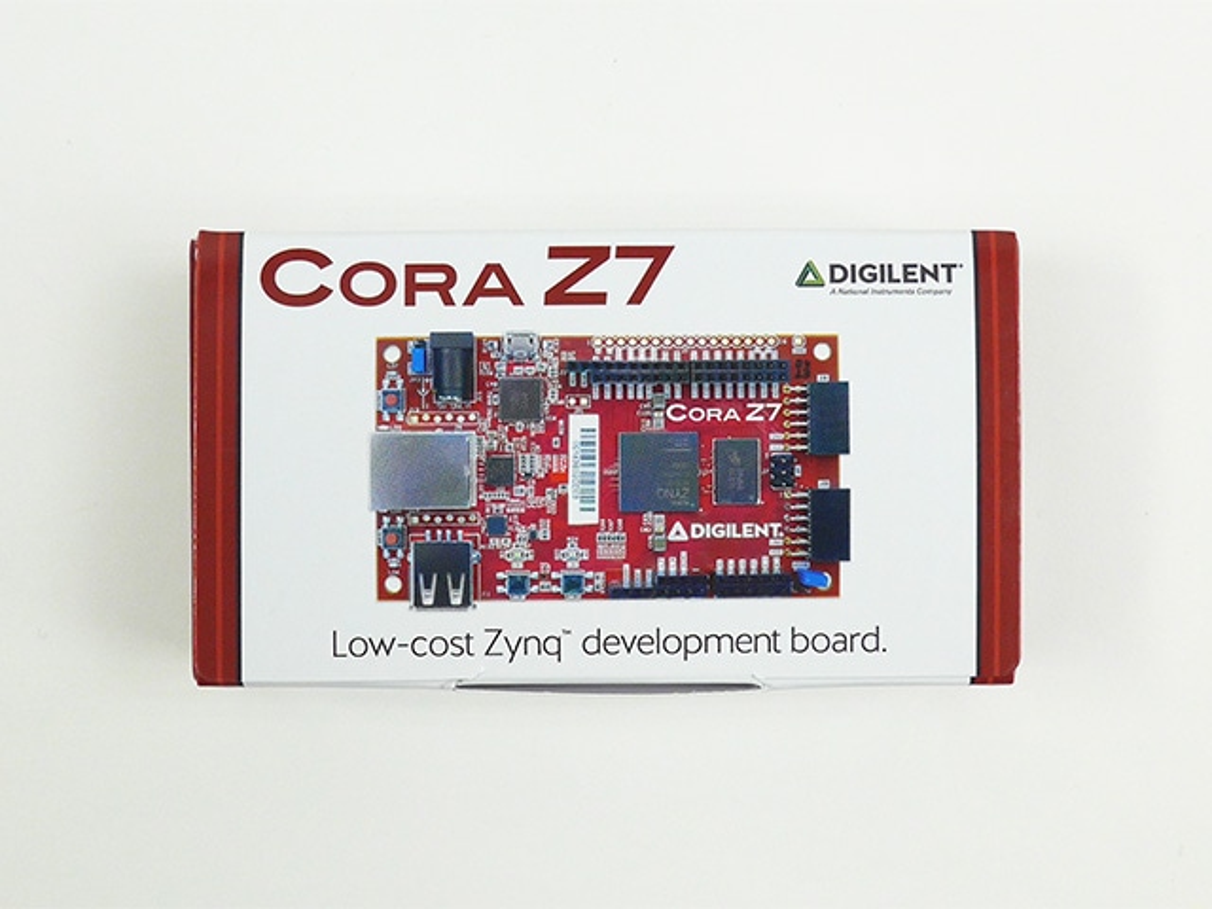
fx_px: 980
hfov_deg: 63.4
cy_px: 454
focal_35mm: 28
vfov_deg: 49.7
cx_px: 606
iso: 200
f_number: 2.8
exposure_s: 1/500
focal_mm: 6
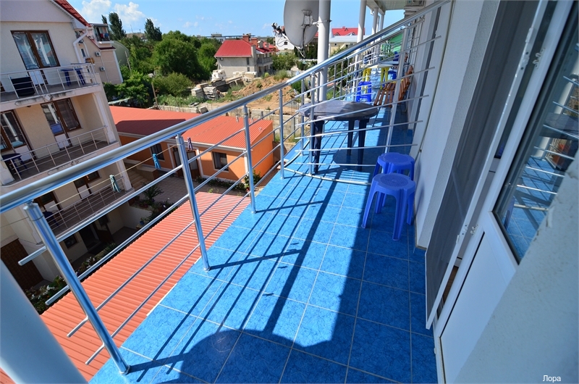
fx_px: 265
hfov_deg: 95.1
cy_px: 192
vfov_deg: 71.8
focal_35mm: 16
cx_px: 290
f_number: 4
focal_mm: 11
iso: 500
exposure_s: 1/5000
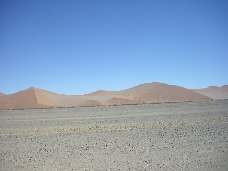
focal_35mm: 38
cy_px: 86
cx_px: 114
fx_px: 250
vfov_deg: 37.7
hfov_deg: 49.0
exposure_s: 1/320
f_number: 8
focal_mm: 6.2
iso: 100
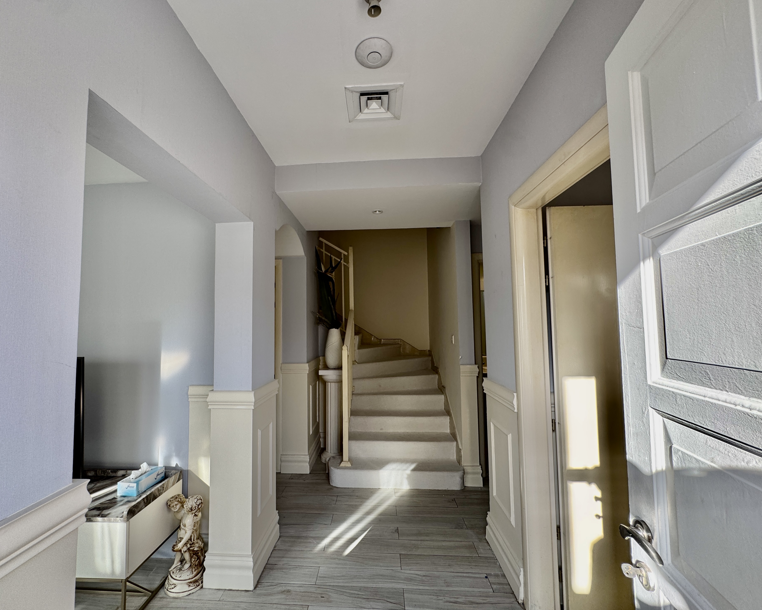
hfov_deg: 96.7
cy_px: 303
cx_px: 357
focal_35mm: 15
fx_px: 338
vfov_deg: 84.0
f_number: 2.2
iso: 40
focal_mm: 2.22
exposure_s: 1/99
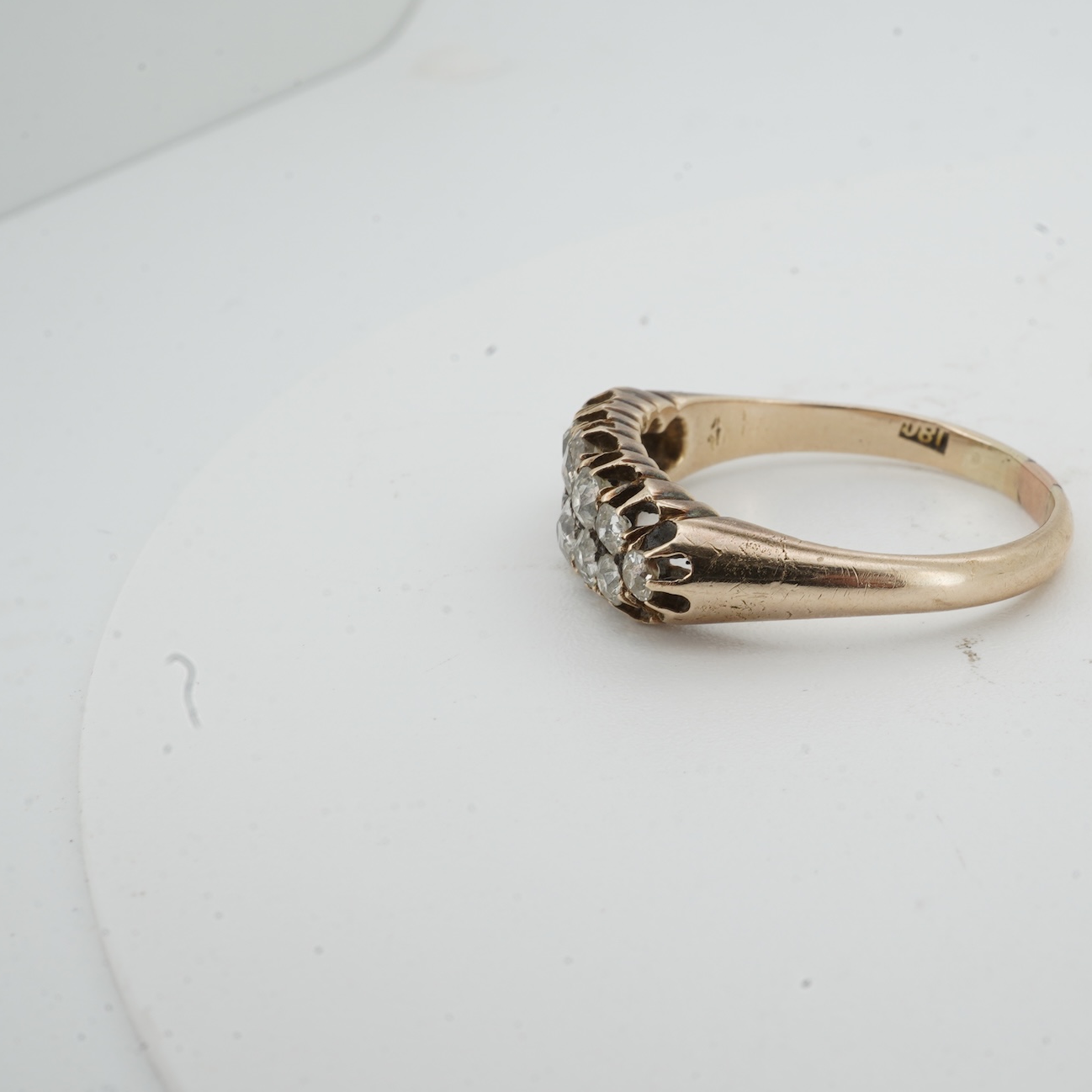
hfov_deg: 29.2
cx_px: 777
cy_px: 547
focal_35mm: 58
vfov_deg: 29.6
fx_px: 2070
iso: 160
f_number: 22
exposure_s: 1/50
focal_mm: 30
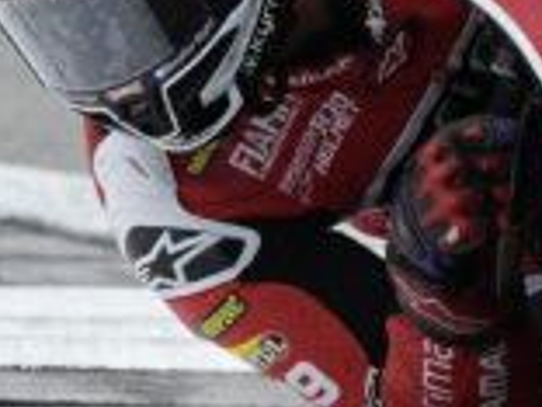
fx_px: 61597
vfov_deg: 0.4
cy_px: 132
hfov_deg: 0.5
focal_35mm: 3934
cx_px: 771
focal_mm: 600
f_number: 6.3
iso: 320
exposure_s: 1/800
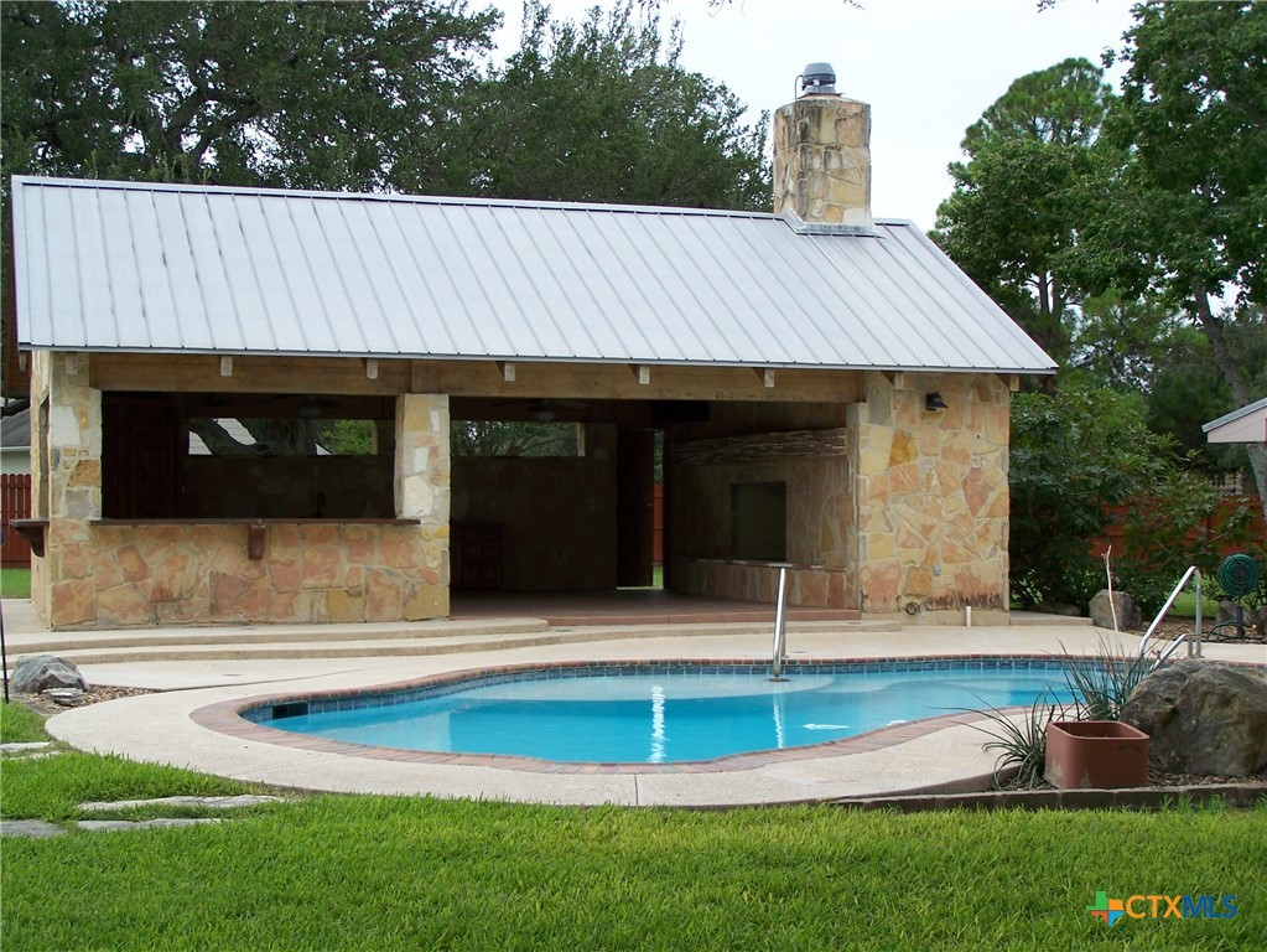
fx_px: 2160
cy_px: 476
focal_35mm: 59
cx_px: 634
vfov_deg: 24.8
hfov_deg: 32.7
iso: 80
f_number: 3.1
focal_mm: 9.8
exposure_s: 1/800
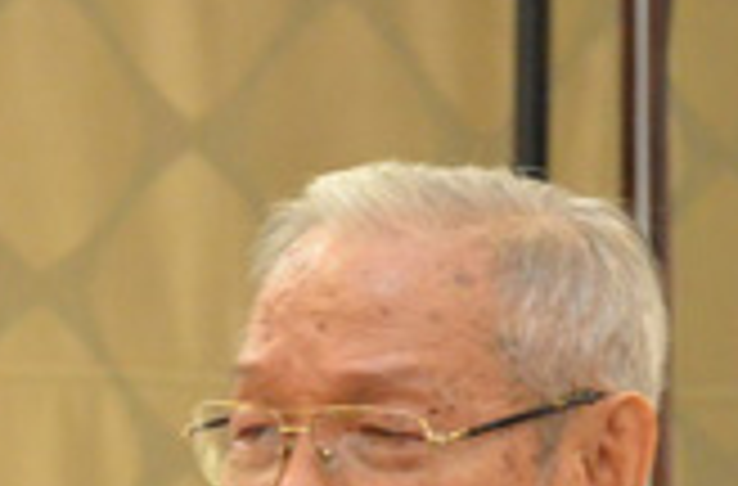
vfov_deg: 2.9
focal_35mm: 469
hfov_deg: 4.4
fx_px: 9578
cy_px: 684
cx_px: 274
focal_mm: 80
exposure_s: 1/20
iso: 3200
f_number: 5.3
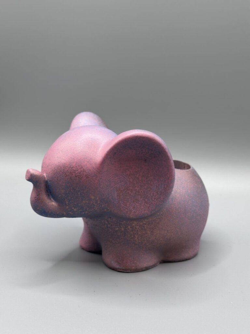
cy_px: 167
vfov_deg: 39.7
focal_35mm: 48
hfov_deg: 30.3
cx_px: 125
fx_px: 462
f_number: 1.78
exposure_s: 1/144
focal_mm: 6.86
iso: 50
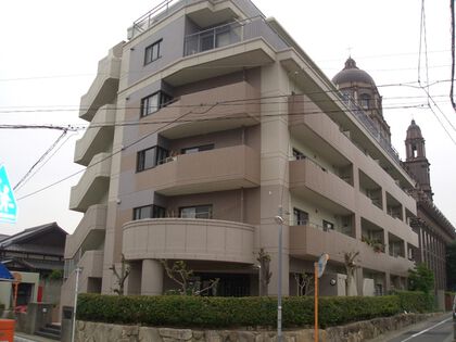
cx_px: 228
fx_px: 474
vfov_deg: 39.7
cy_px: 171
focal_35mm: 36
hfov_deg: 51.4
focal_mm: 4.8
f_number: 4
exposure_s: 1/250
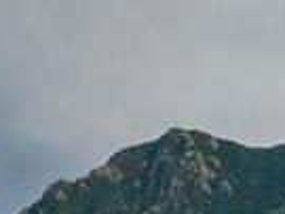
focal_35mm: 182
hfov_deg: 9.6
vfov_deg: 7.3
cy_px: 625
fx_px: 1497
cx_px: 701
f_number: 9
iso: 800
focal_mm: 12.29
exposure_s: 1/8
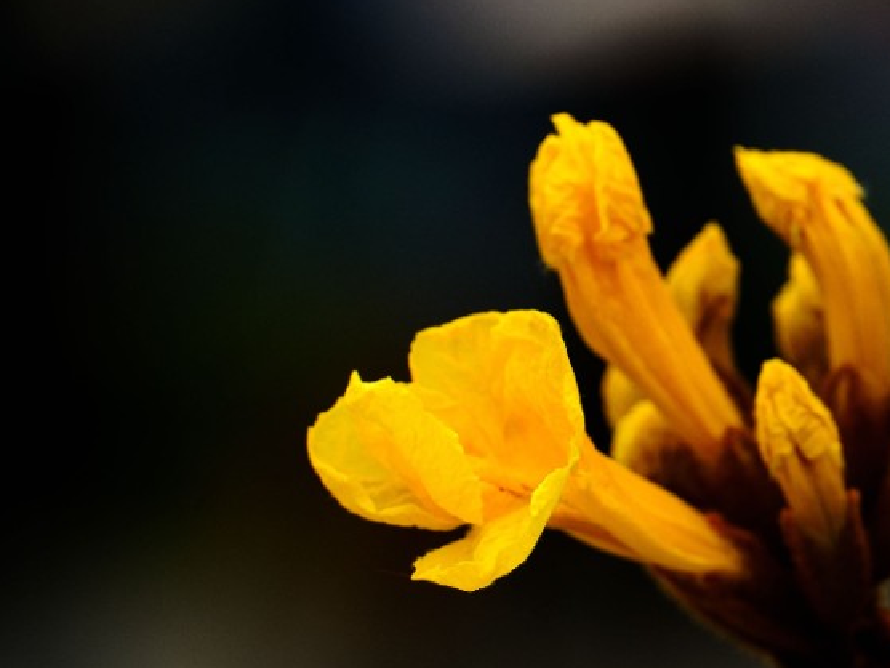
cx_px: 927
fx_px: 12444
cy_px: 422
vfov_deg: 3.1
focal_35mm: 484
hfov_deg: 4.1
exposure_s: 1/400
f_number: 5.6
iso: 160
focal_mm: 200
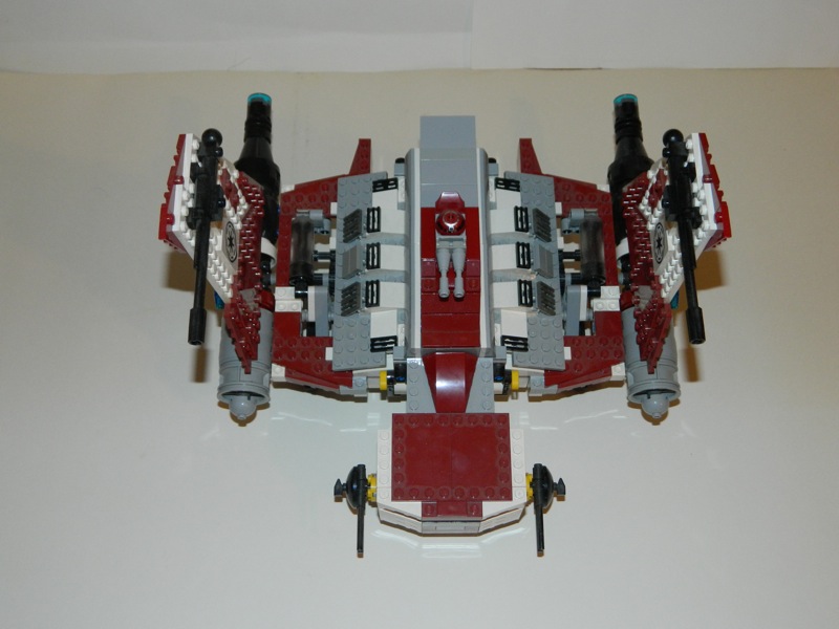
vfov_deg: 35.1
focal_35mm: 41
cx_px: 420
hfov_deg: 45.8
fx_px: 994
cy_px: 314
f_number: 3.5
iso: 200
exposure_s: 1/40
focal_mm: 7.3
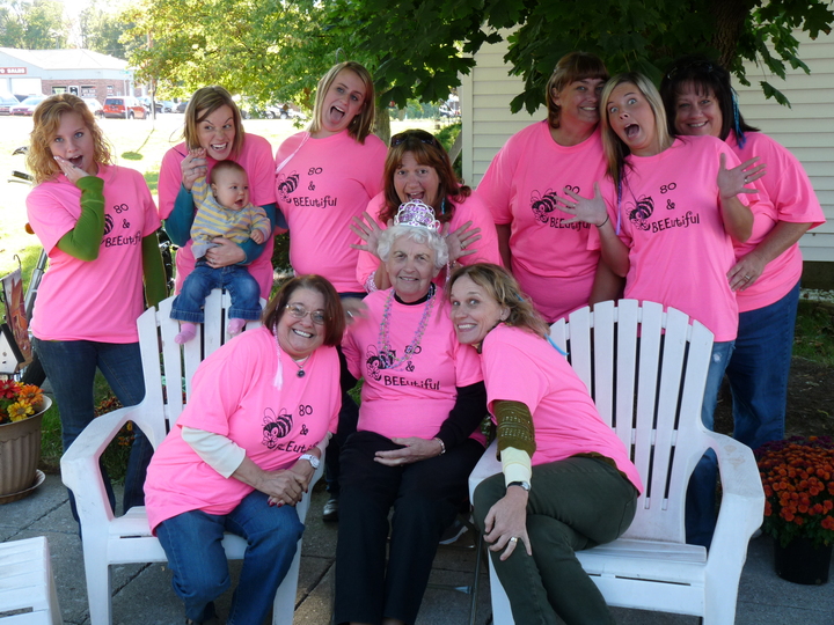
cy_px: 312
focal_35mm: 46
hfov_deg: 41.2
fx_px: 1108
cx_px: 417
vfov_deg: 31.5
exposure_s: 1/60
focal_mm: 8.2
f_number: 3.2
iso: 100
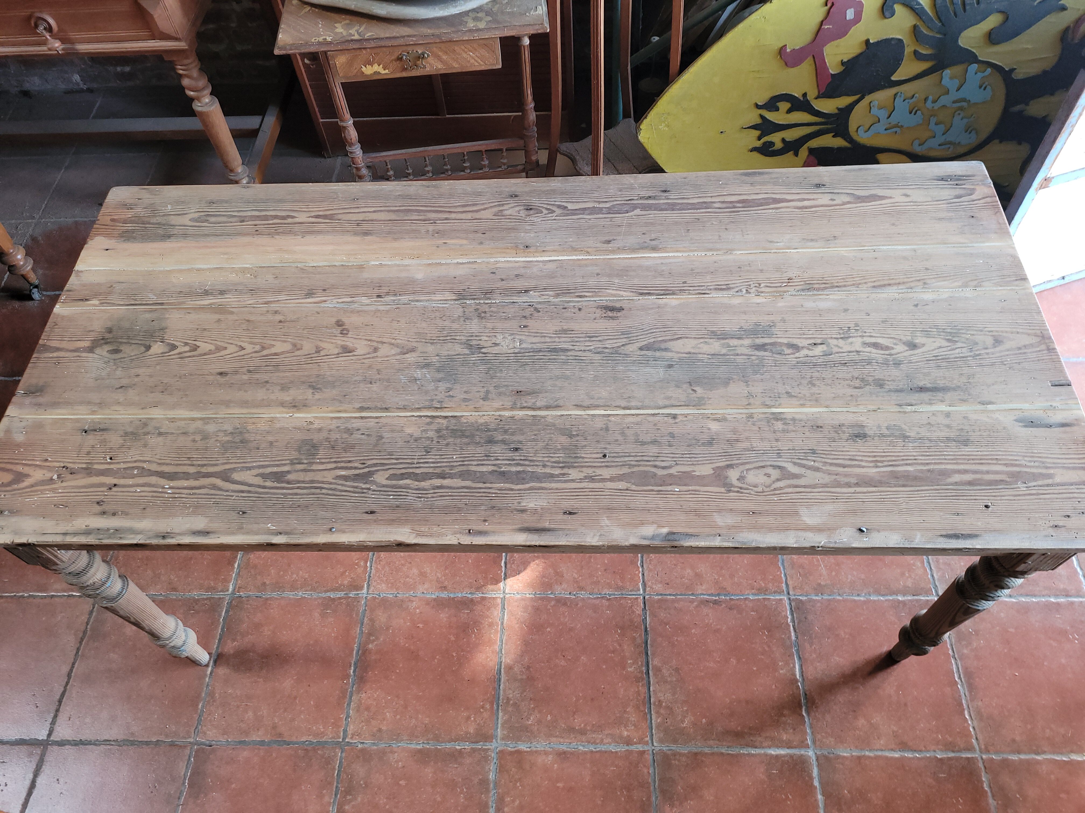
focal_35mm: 26
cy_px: 406
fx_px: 815
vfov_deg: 53.1
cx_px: 542
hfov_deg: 67.3
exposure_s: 1/33
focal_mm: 5.4
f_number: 1.8
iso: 100
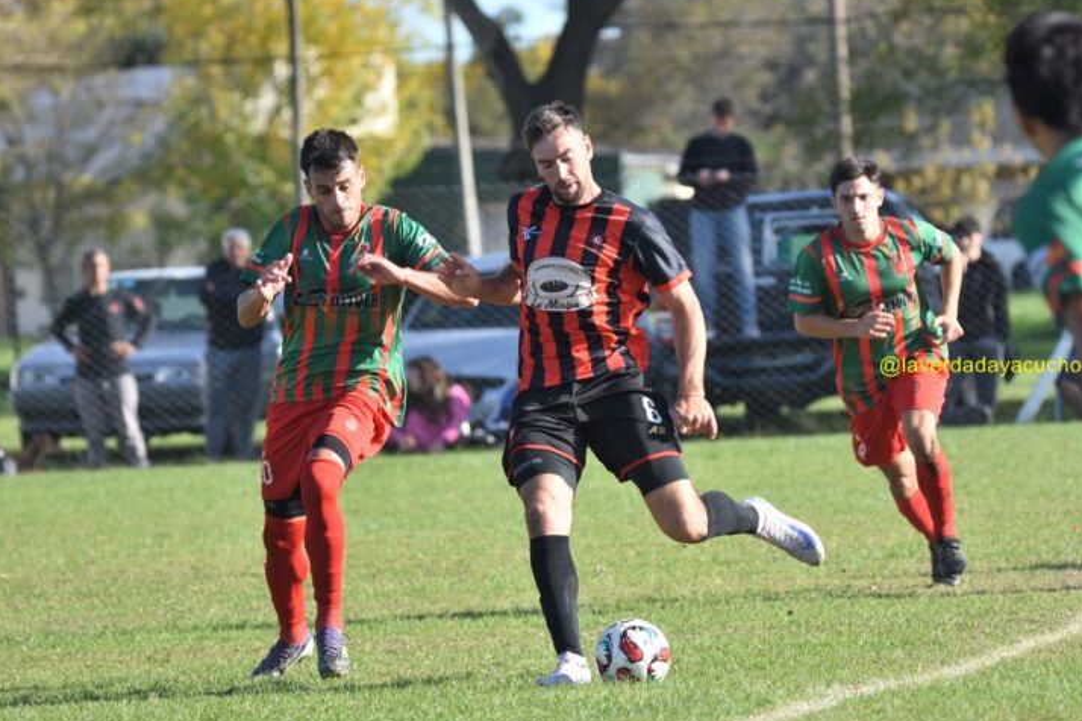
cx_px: 579
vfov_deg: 3.7
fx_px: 11150
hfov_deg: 5.6
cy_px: 367
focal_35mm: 371
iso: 200
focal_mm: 230
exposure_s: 1/640
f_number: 5.6
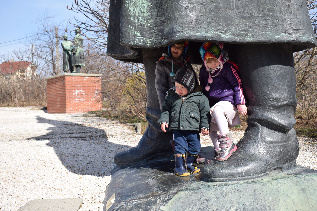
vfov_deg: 32.2
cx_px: 160
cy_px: 103
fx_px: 365
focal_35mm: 42
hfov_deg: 46.9
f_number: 6.3
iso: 400
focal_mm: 27
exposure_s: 1/1600
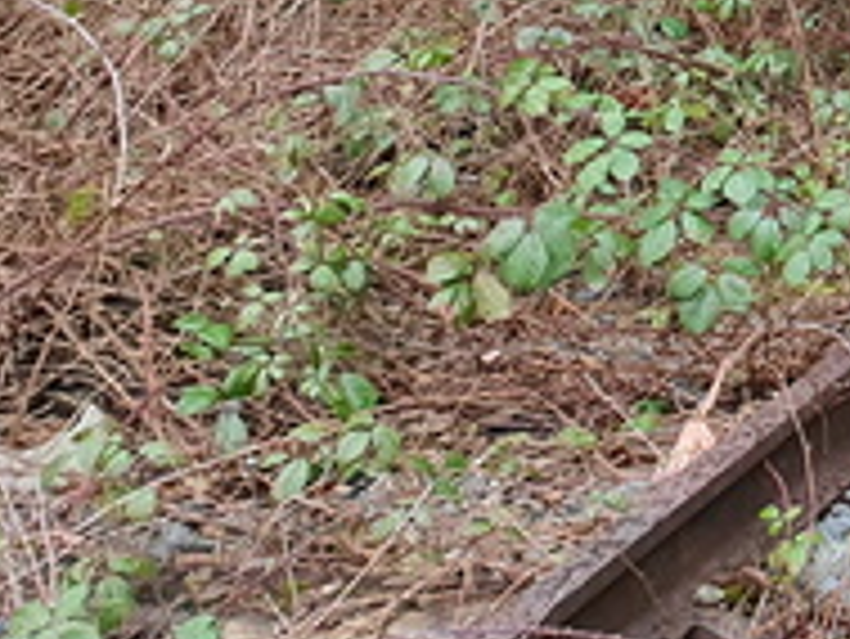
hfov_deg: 15.4
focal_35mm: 109
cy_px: -266
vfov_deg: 13.0
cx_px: 1543
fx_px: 2678
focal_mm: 4.32
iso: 80
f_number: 2.4
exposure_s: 1/120
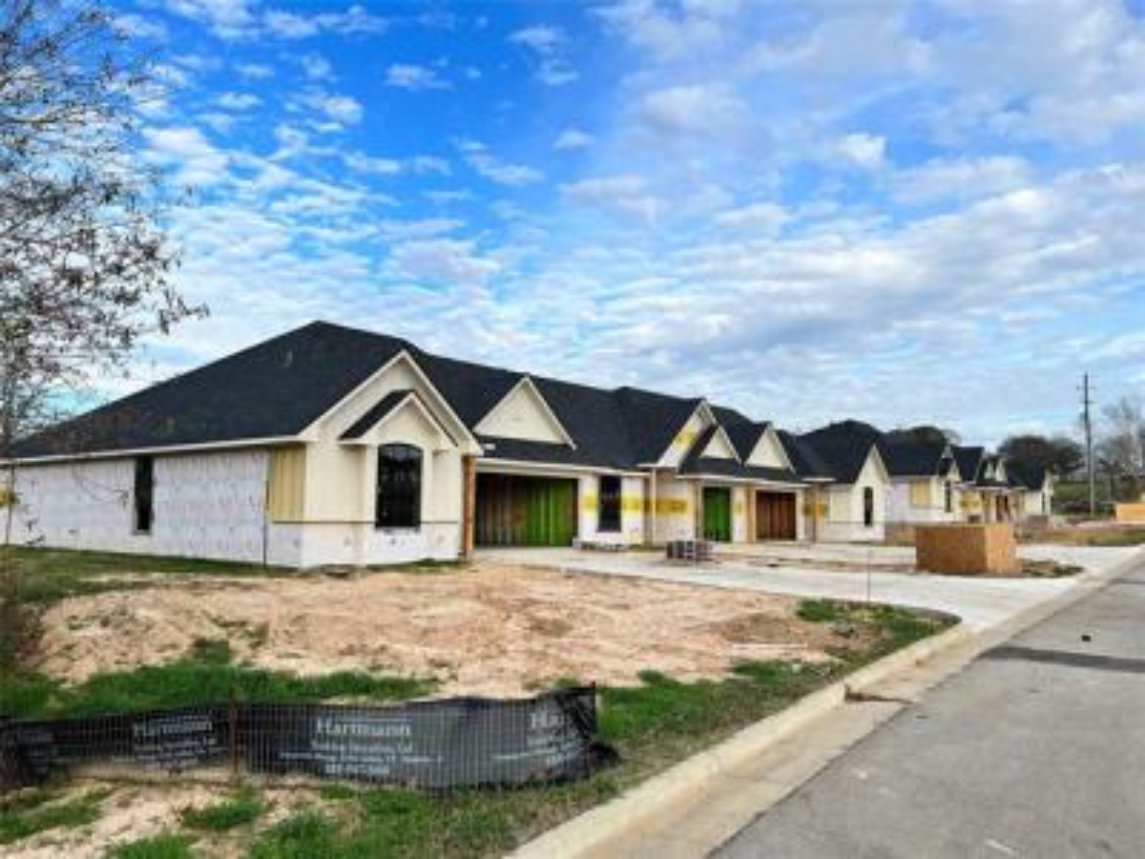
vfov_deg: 53.1
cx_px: 572
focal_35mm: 26
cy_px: 430
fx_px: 860
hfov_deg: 67.3
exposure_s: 1/3077
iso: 50
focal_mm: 5.7
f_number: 1.5
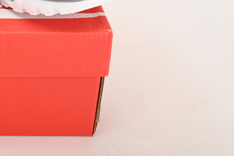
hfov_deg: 18.3
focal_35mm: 104
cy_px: -35
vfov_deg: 12.8
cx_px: -71
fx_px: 676
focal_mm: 37
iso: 100
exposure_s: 1/200
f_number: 11
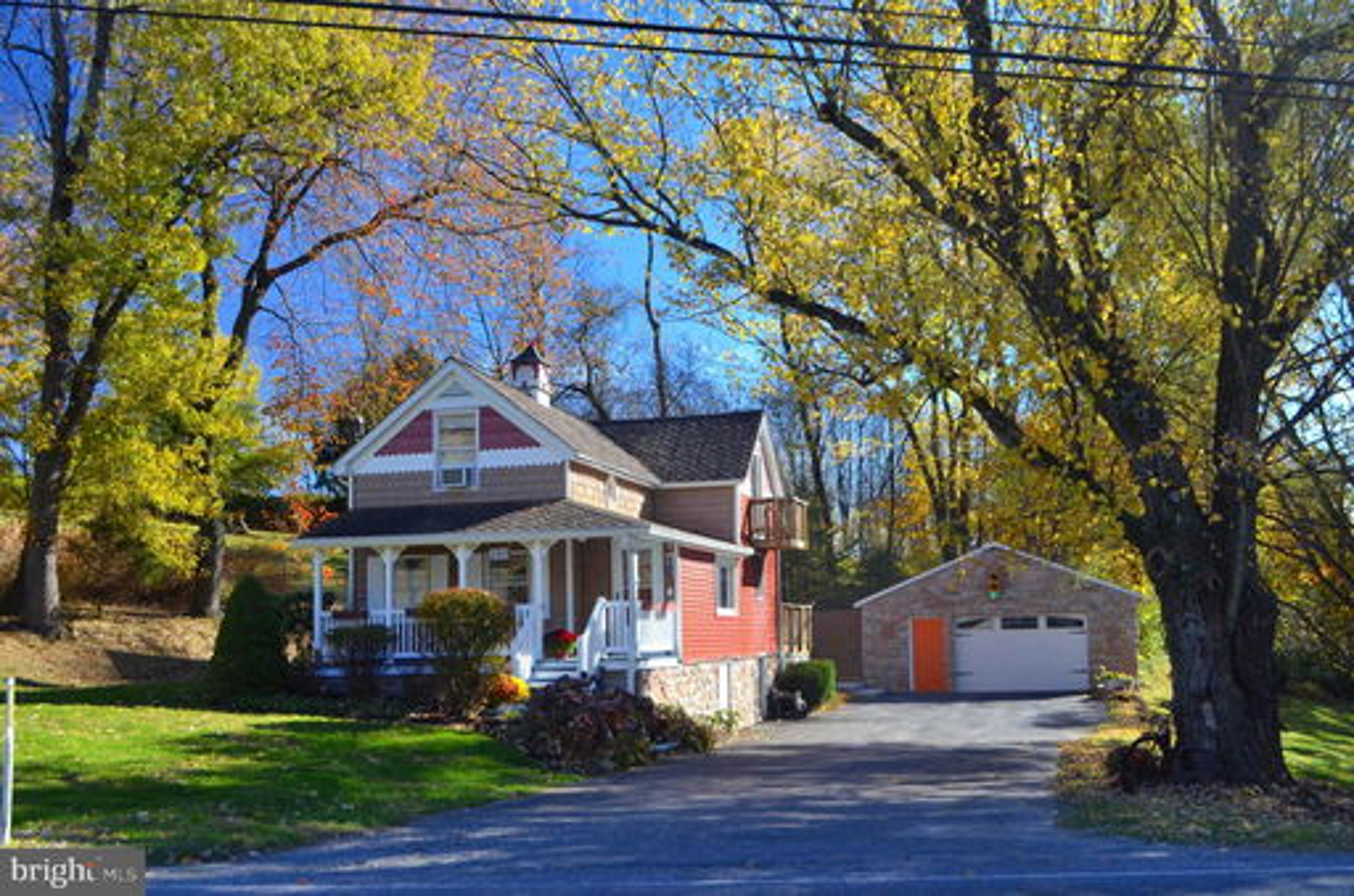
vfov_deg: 36.7
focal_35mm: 36
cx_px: 677
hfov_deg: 53.2
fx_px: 1351
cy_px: 448
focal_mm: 24
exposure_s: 1/125
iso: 200
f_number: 5.6
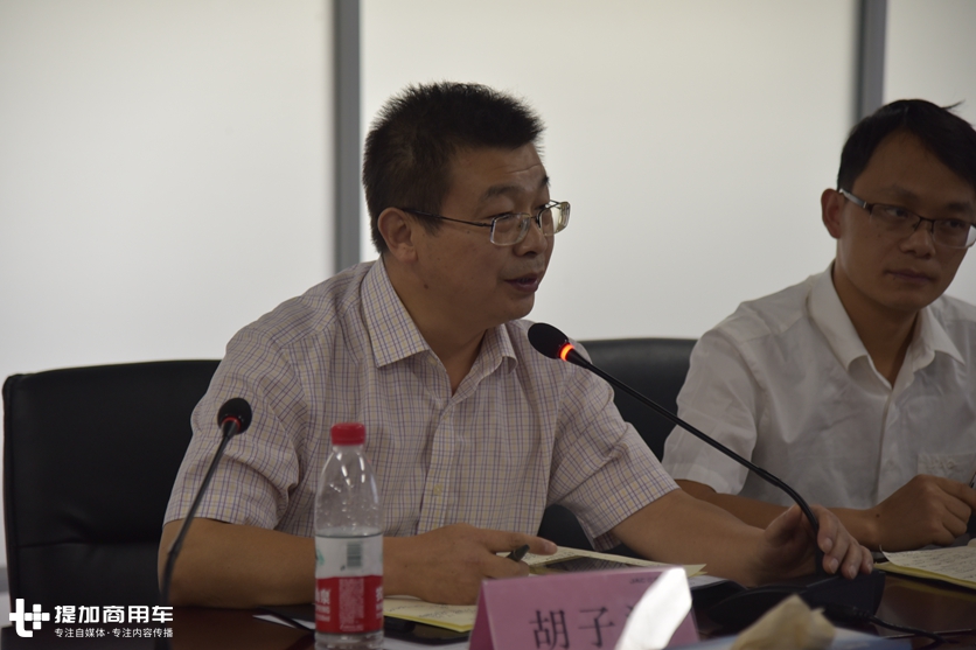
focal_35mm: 105
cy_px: 325
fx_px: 2846
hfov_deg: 19.5
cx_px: 488
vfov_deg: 13.0
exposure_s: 1/60
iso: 720
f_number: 4
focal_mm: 105
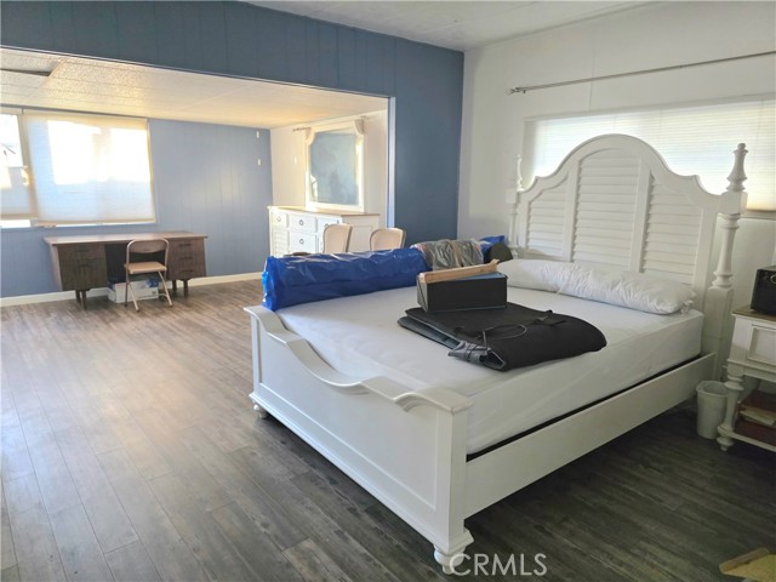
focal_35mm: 23
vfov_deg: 58.9
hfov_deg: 73.9
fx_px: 516
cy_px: 291
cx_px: 388
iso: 640
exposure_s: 1/120
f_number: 1.7
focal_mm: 6.3
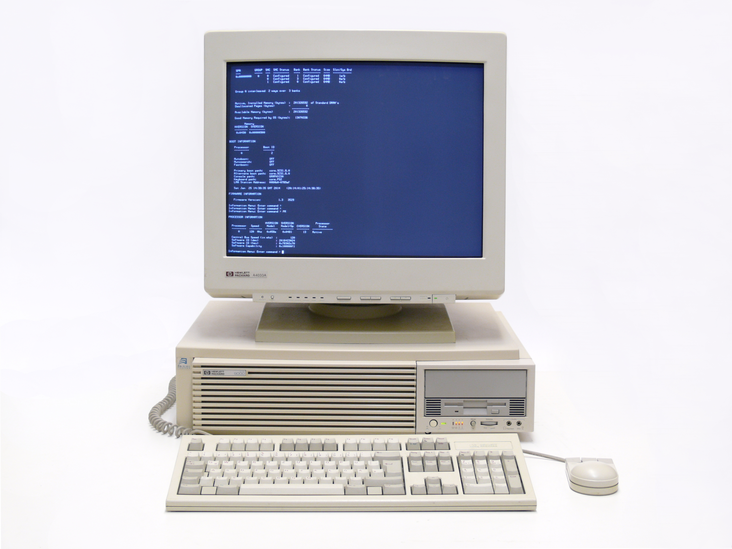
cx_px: 366
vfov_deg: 25.7
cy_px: 274
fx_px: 1205
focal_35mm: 57
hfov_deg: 33.8
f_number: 3.6
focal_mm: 12
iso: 100
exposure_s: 1/5
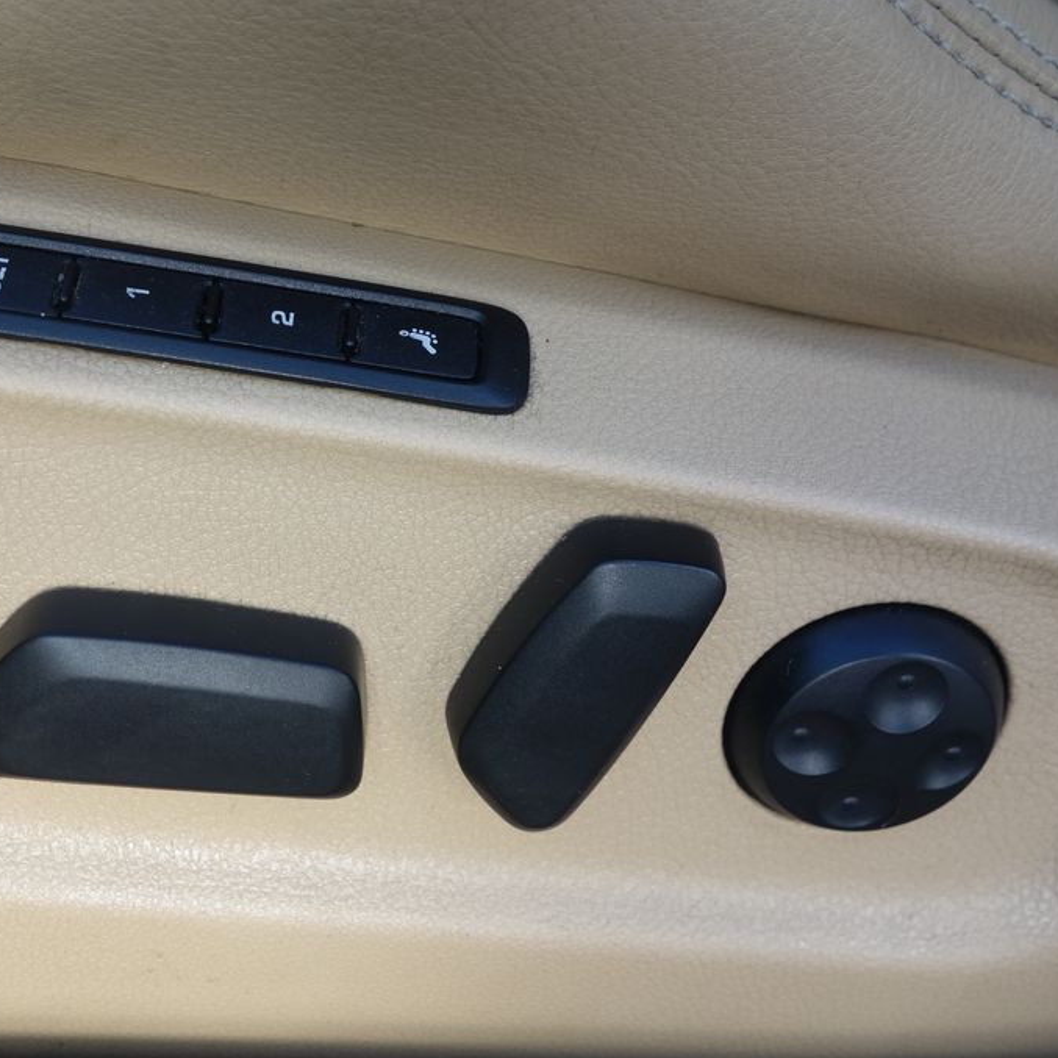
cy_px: 532
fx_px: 1245
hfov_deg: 45.7
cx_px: 402
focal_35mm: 36
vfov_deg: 46.0
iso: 125
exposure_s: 1/100
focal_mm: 10.4
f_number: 3.5
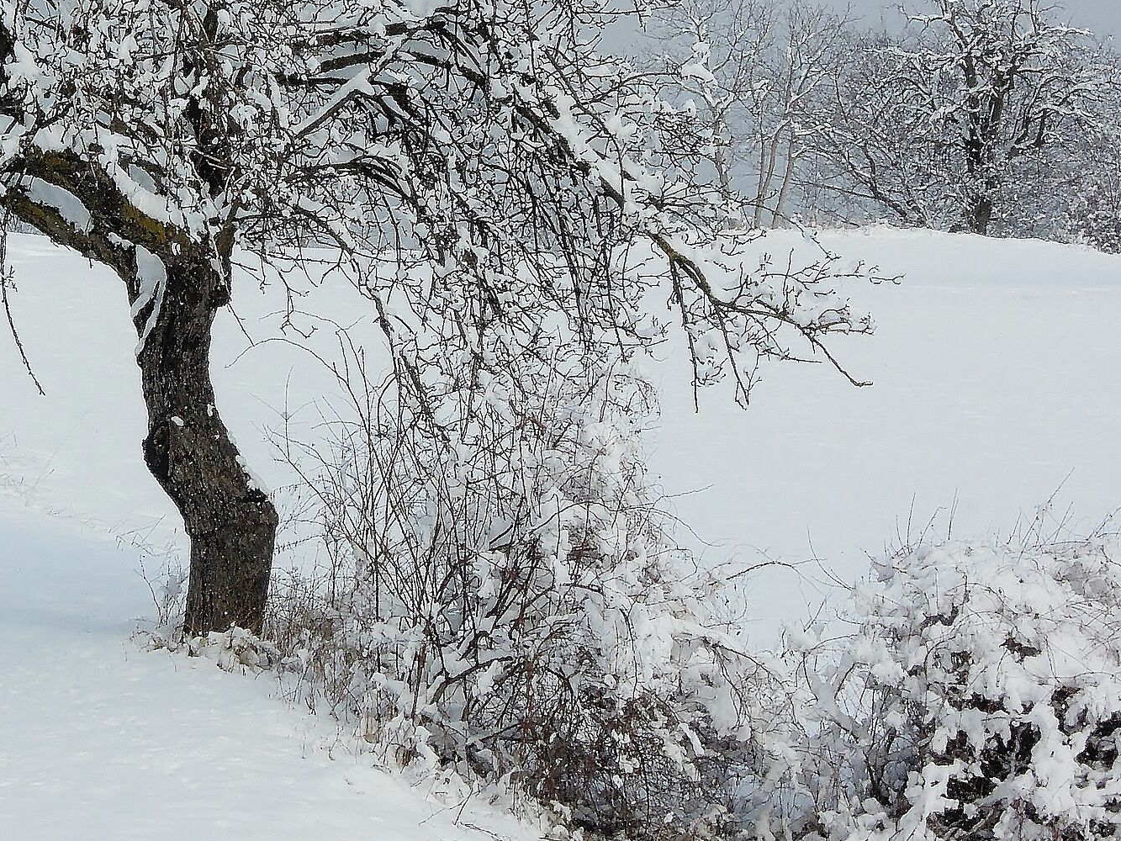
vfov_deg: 8.2
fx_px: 5830
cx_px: 174
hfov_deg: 10.9
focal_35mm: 180
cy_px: 99
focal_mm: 17.9
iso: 160
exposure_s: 1/800
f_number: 6.9
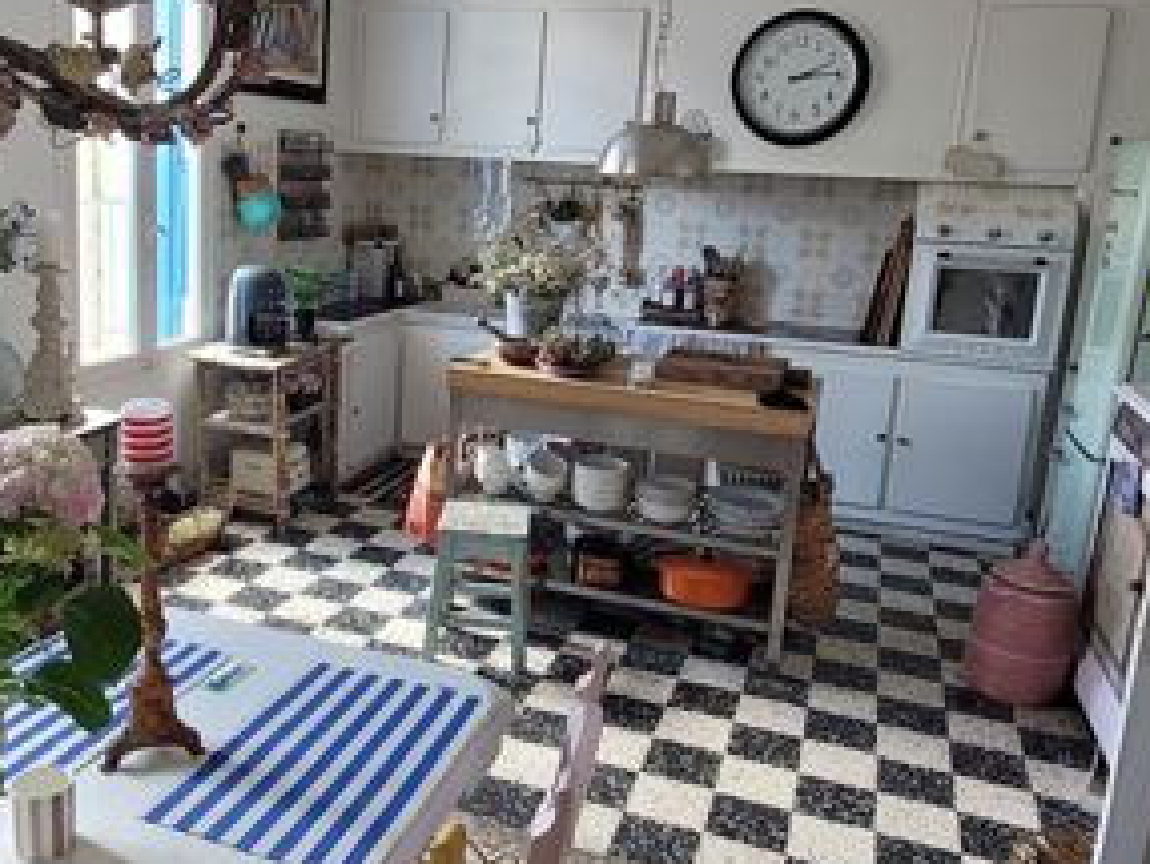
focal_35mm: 32
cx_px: 432
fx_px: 1064
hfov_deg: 56.1
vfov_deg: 44.1
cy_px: 366
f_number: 2.2
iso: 125
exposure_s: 1/50
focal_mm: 1.74
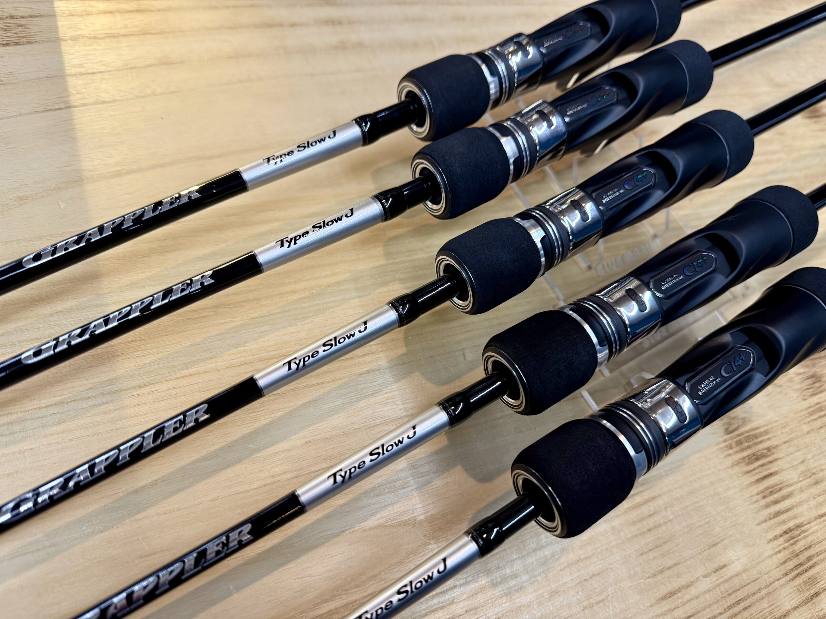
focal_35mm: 24
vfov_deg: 56.8
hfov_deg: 71.6
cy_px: 310
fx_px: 573
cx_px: 413
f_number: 1.78
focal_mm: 6.76
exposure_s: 1/100
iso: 125
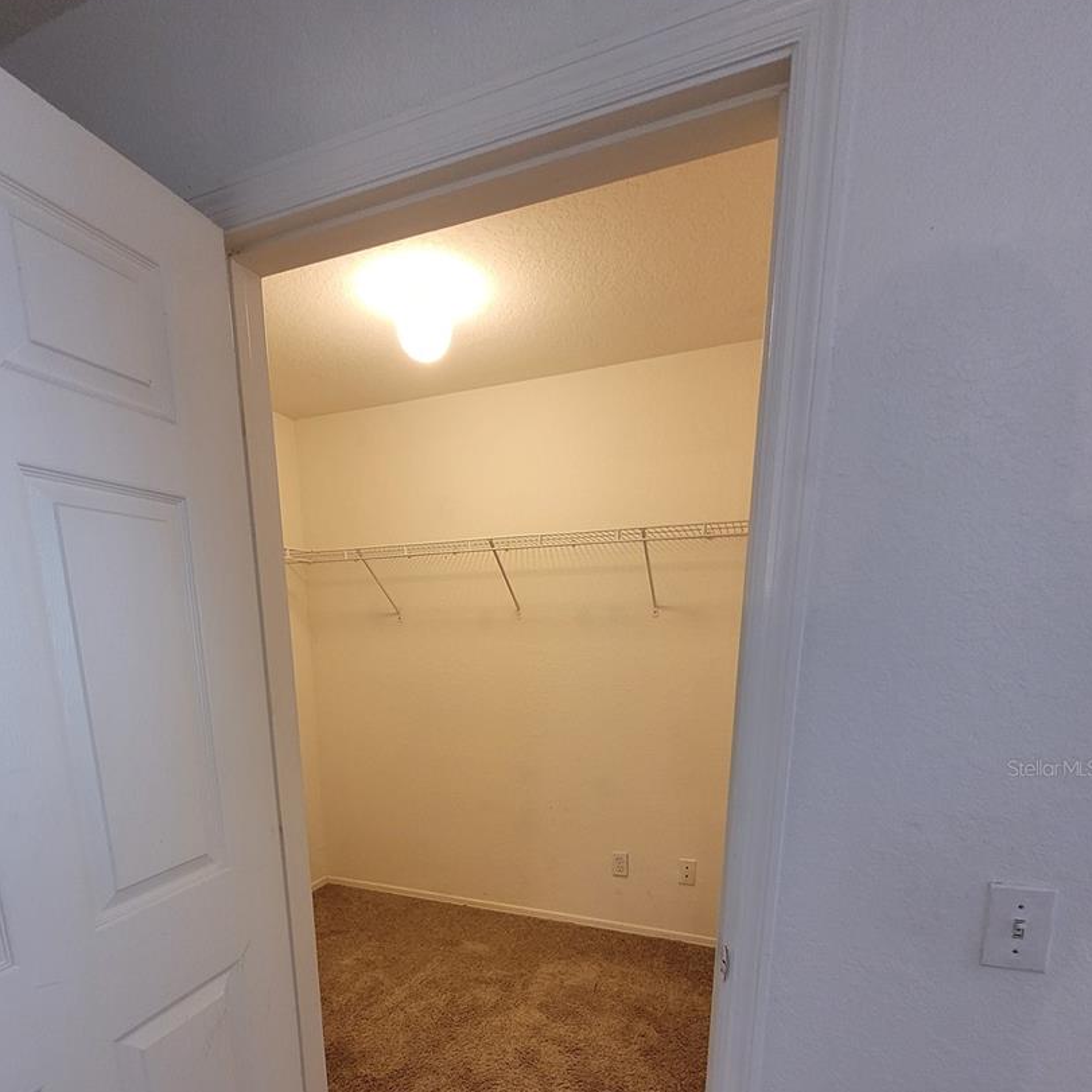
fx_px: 607
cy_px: 767
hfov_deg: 83.8
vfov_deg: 79.8
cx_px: 497
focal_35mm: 17
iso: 160
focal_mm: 1.74
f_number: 2.2
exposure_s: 1/60
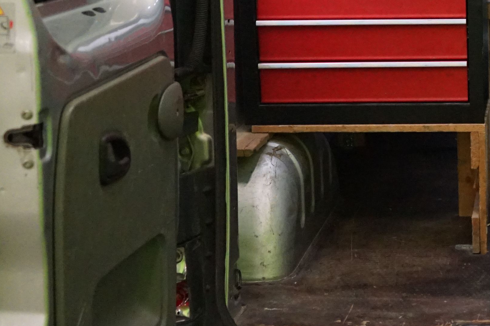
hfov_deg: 23.7
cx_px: 547
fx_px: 1089
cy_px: 53
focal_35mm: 80
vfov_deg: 16.9
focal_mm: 33
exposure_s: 1/125
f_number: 4
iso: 6400
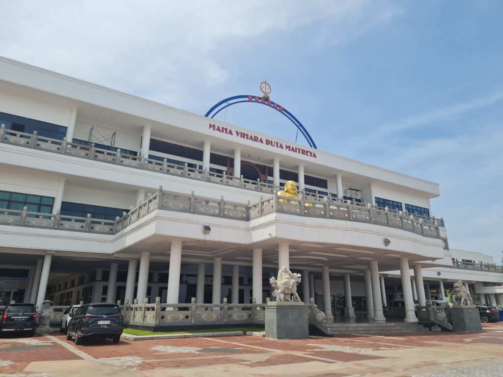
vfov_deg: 53.1
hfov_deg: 67.3
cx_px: 252
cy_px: 188
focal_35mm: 26
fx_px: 378
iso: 50
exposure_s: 1/3352
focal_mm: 5.4
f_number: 1.8
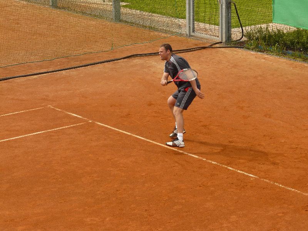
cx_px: 154
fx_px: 1041
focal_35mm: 117
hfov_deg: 16.8
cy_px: 116
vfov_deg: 12.7
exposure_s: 1/250
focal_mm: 19.2
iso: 100
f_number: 5.6
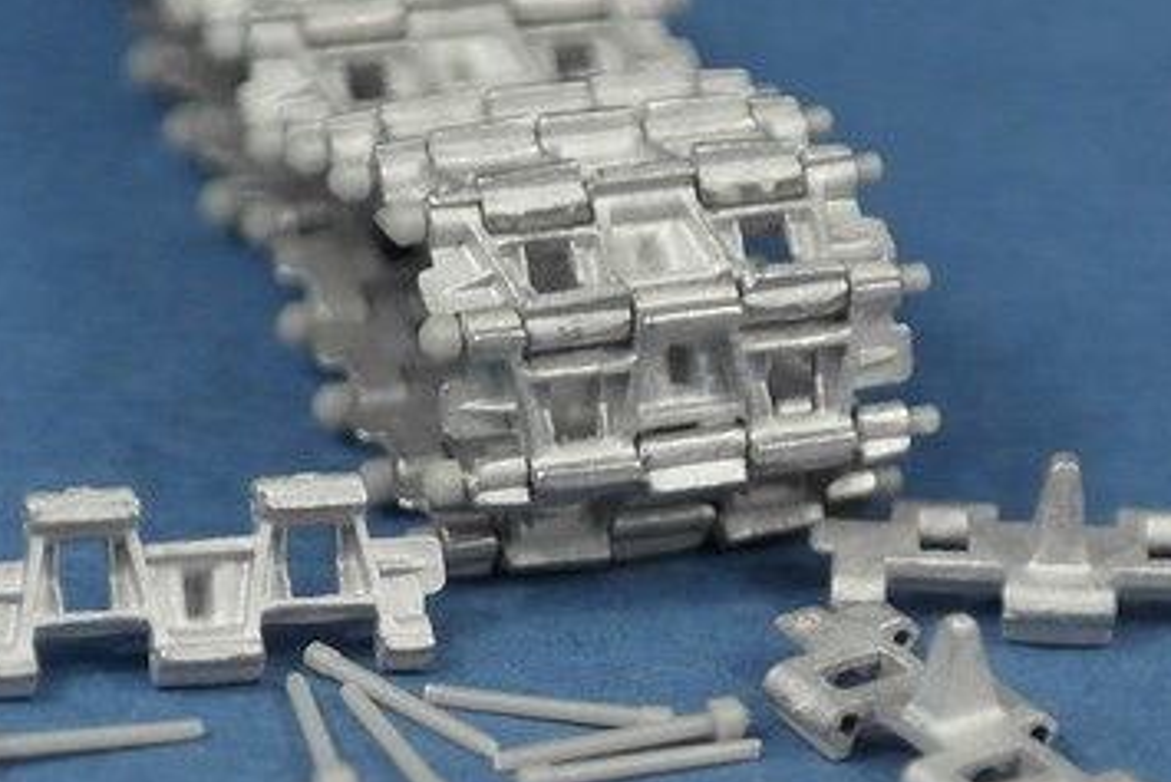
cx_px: 752
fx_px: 4621
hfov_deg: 14.4
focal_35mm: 142
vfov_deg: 9.7
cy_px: 317
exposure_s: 1/200
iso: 400
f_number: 5.6
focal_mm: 55
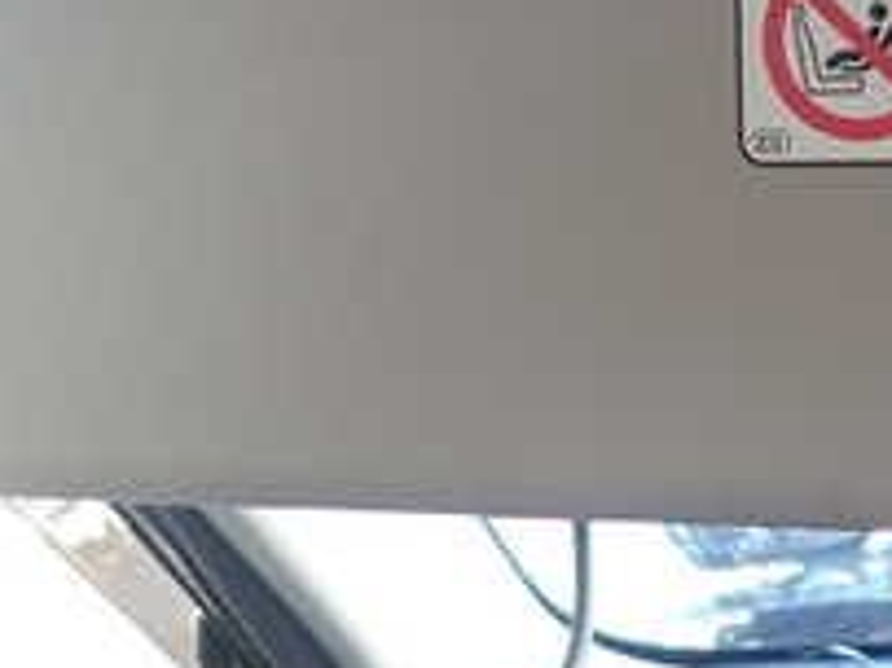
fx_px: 1906
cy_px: -185
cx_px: 857
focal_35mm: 74
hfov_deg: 25.3
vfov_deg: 18.6
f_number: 2
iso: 200
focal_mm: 4.5
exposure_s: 1/40
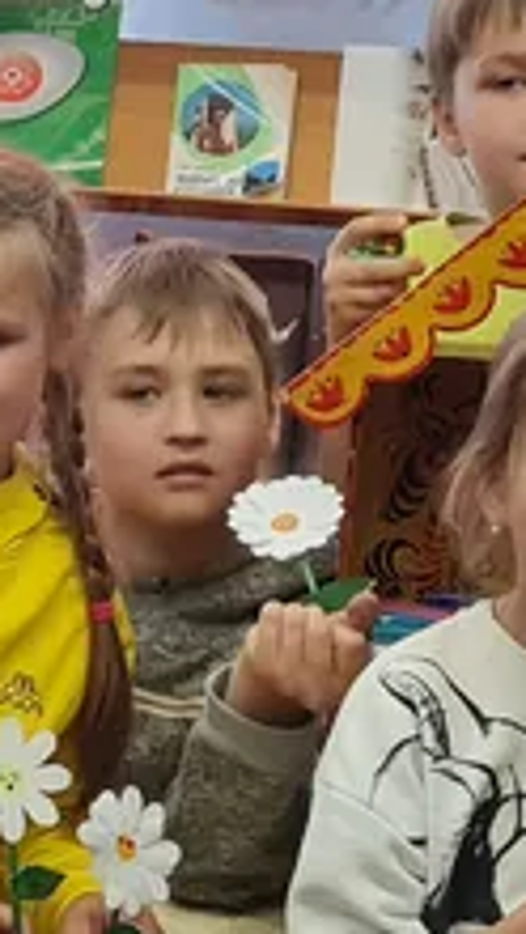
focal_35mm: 132
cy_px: 340
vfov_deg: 16.2
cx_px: -102
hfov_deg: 9.1
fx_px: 3268
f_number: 1.8
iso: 250
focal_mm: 5.4
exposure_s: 1/100
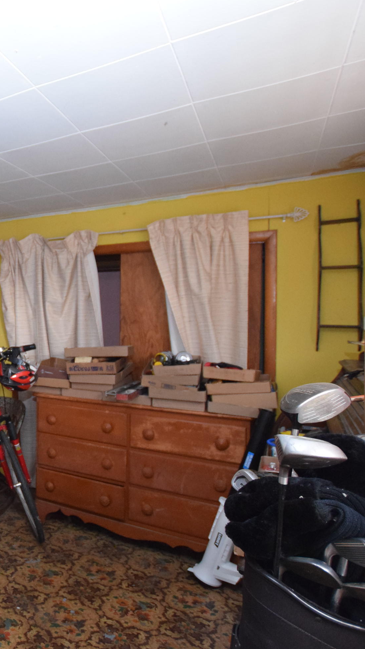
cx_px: -37
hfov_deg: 39.1
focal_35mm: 24
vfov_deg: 76.3
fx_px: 413
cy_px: 329
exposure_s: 1/60
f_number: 3.5
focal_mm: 10
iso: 3200
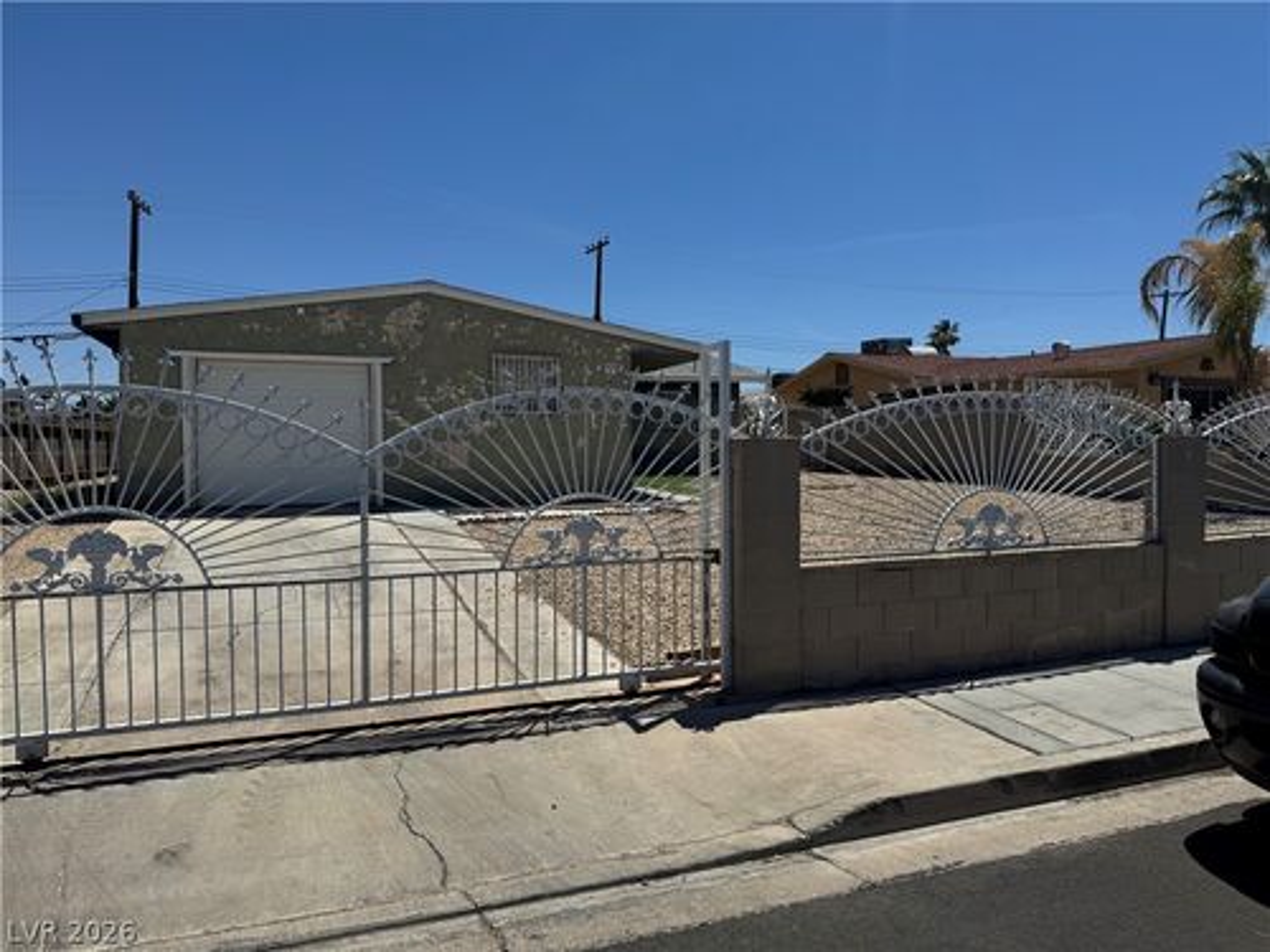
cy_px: 476
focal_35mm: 24
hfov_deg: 71.6
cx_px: 635
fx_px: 881
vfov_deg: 56.8
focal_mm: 6.76
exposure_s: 1/9009
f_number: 1.78
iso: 80
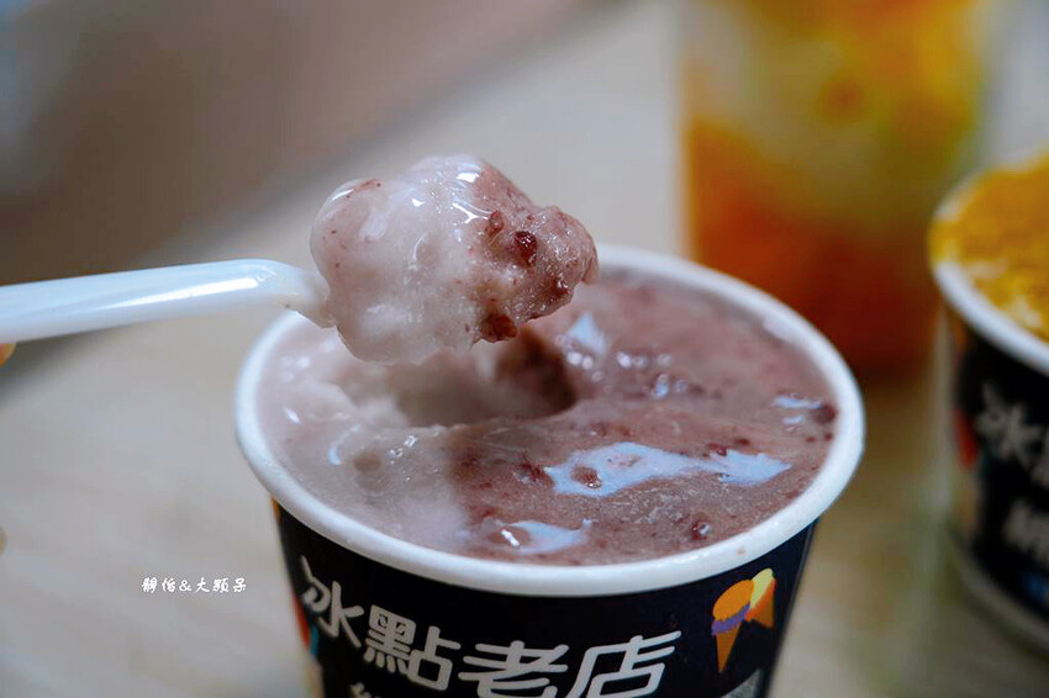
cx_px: 524
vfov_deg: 18.7
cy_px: 349
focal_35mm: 73
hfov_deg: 27.7
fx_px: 2126
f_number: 4
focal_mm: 73
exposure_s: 1/80
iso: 500
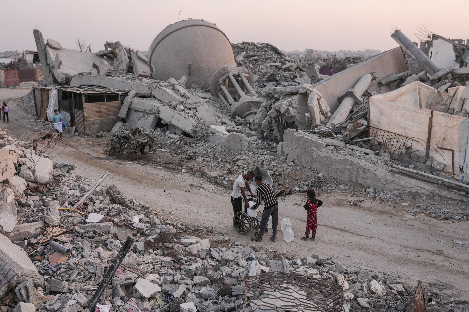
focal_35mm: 35
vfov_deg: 37.9
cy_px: 156
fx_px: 456
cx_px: 234
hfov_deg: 54.4
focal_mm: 35
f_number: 3.5
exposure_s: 1/400
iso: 250
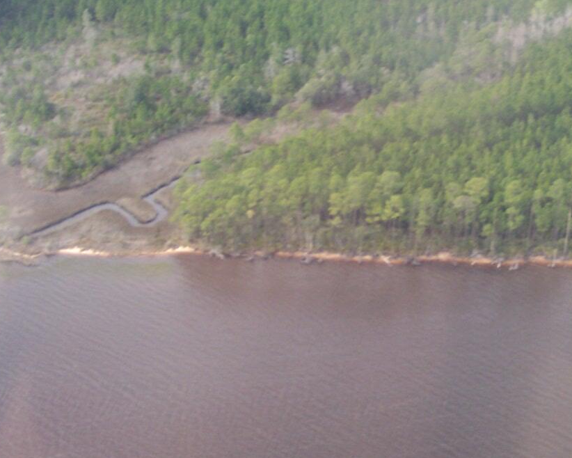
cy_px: 170
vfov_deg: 21.8
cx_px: 385
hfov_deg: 27.0
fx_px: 1185
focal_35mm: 70
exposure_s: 1/250
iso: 80
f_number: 2.8
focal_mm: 6.3
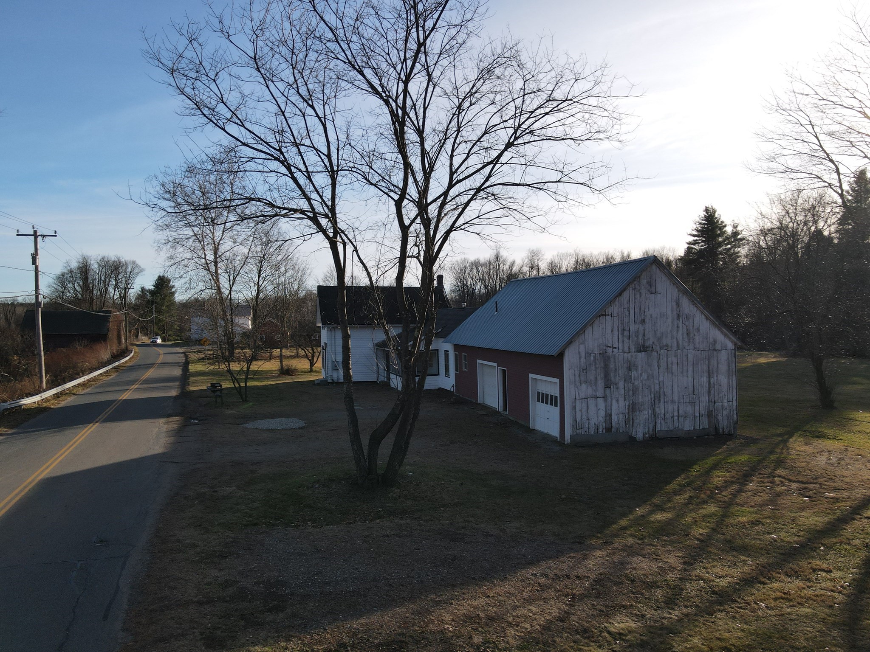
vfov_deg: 56.8
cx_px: 435
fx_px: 603
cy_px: 326
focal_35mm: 24
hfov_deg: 71.6
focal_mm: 4.5
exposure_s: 1/640
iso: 100
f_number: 2.8
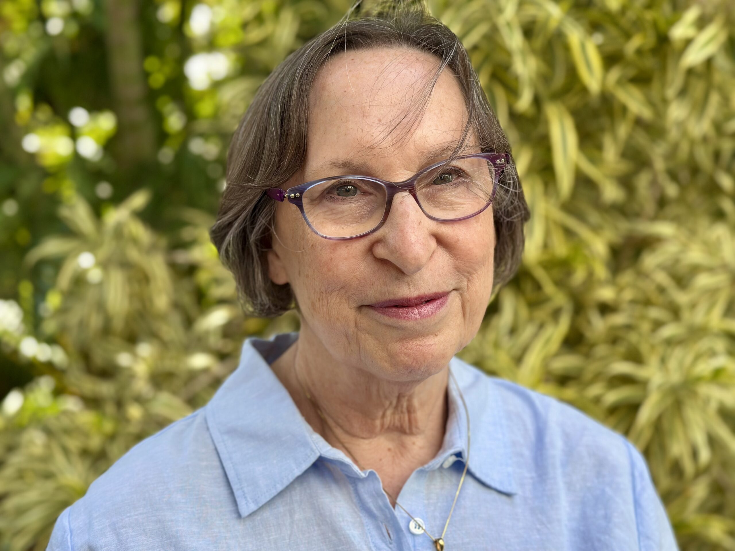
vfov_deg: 30.3
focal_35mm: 48
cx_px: 368
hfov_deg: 39.7
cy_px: 276
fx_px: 1019
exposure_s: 1/435
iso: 80
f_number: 1.78
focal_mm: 6.86
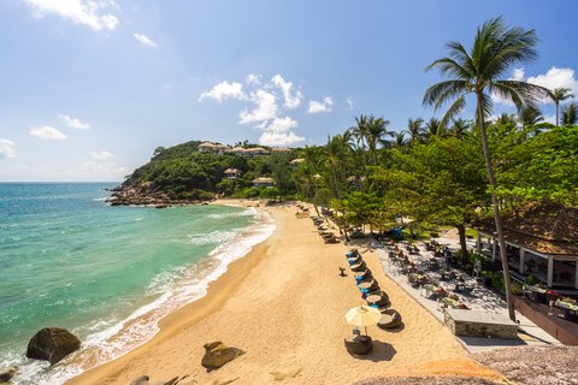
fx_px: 257
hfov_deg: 96.7
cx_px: 289
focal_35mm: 16
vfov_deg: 73.7
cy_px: 192
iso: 100
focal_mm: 16
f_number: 13
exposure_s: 1/80
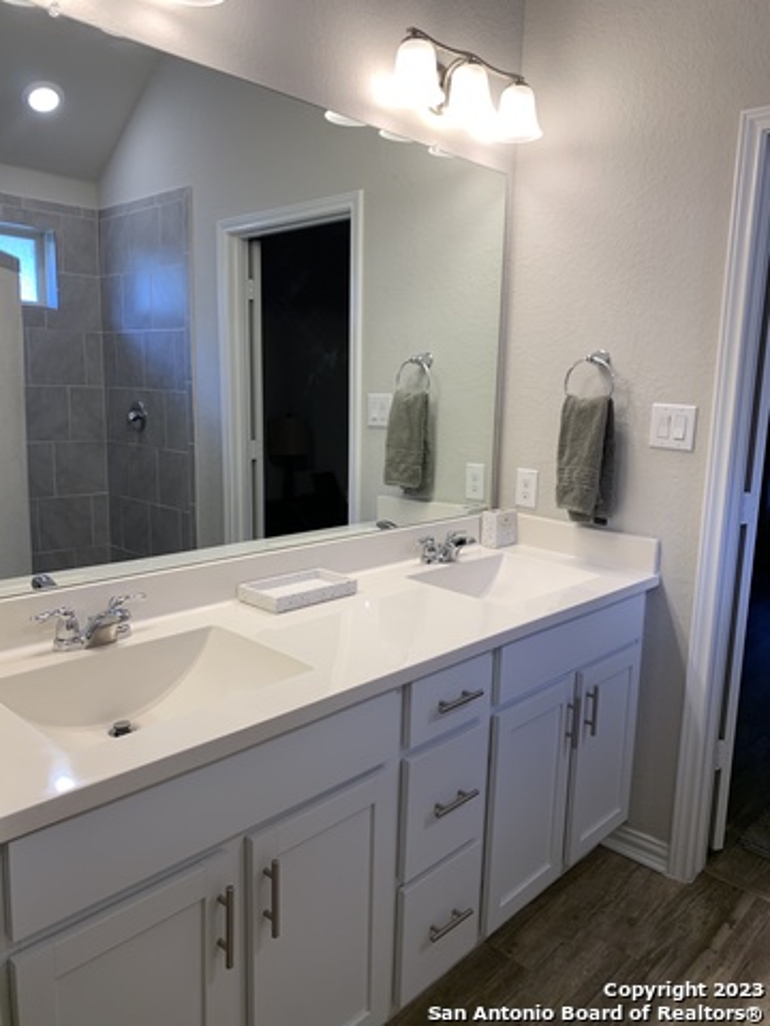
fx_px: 771
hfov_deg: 53.1
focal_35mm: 26
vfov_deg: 67.3
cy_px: 513
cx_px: 385
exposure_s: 1/120
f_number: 1.8
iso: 50
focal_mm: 4.25
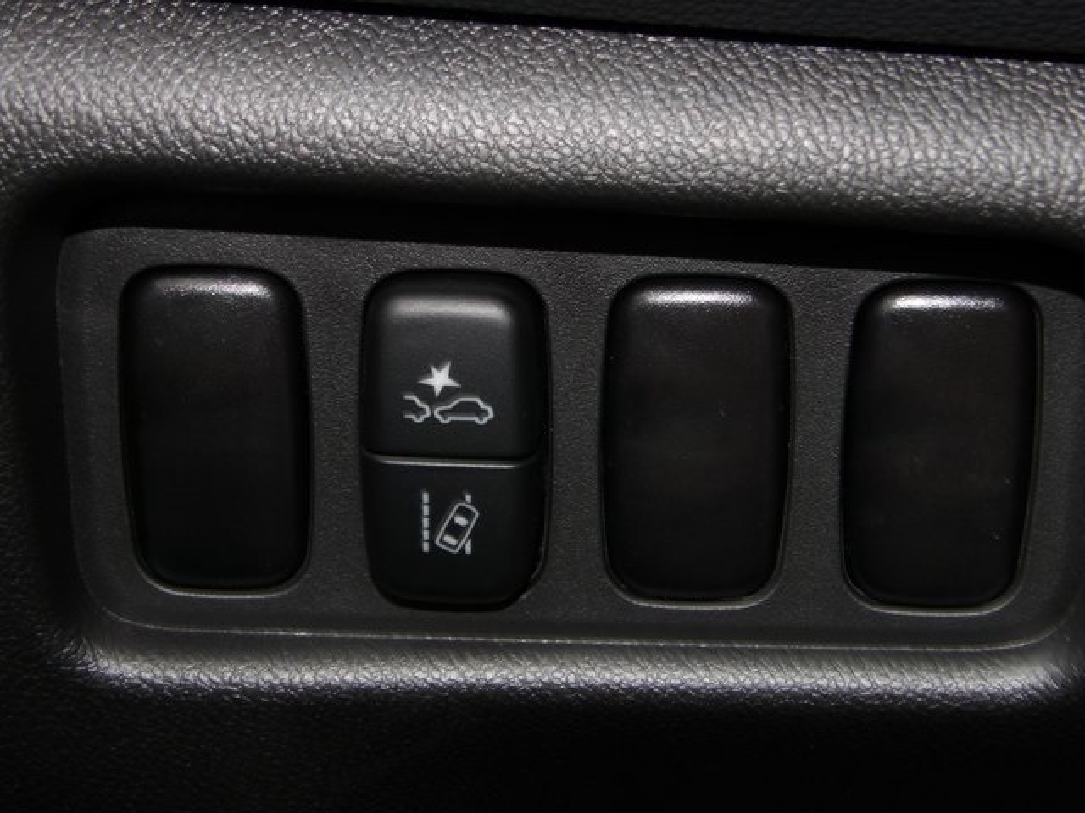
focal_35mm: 82
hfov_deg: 23.8
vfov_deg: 18.0
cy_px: 406
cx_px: 542
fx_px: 2570
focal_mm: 14.7
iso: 200
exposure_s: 1/30
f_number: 4.6
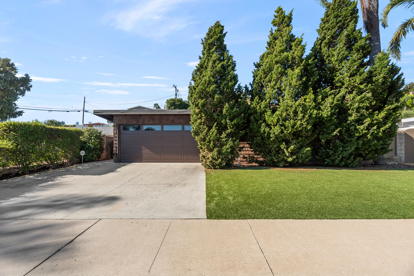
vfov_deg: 81.3
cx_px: 207
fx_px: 161
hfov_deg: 104.2
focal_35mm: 14
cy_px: 138
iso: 250
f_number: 9
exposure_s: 1/250
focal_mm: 14
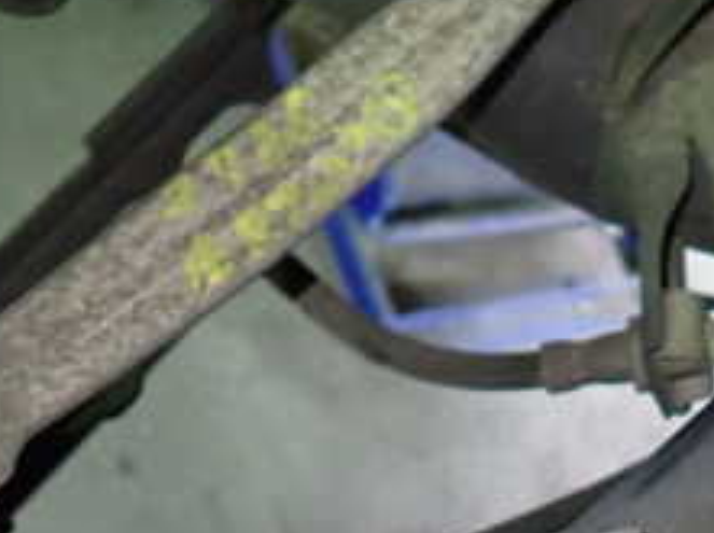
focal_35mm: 68
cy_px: 575
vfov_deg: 20.6
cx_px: 611
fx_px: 1400
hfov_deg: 27.8
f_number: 2
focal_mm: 4.5
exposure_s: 1/30
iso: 640
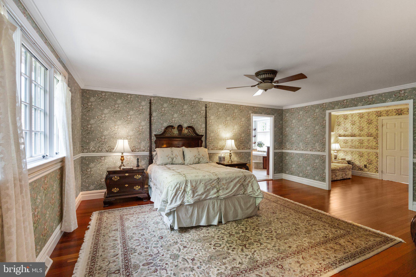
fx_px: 185
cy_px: 138
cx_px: 208
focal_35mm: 16
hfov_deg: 96.7
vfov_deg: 73.7
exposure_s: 1/15
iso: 320
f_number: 7.1
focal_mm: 16
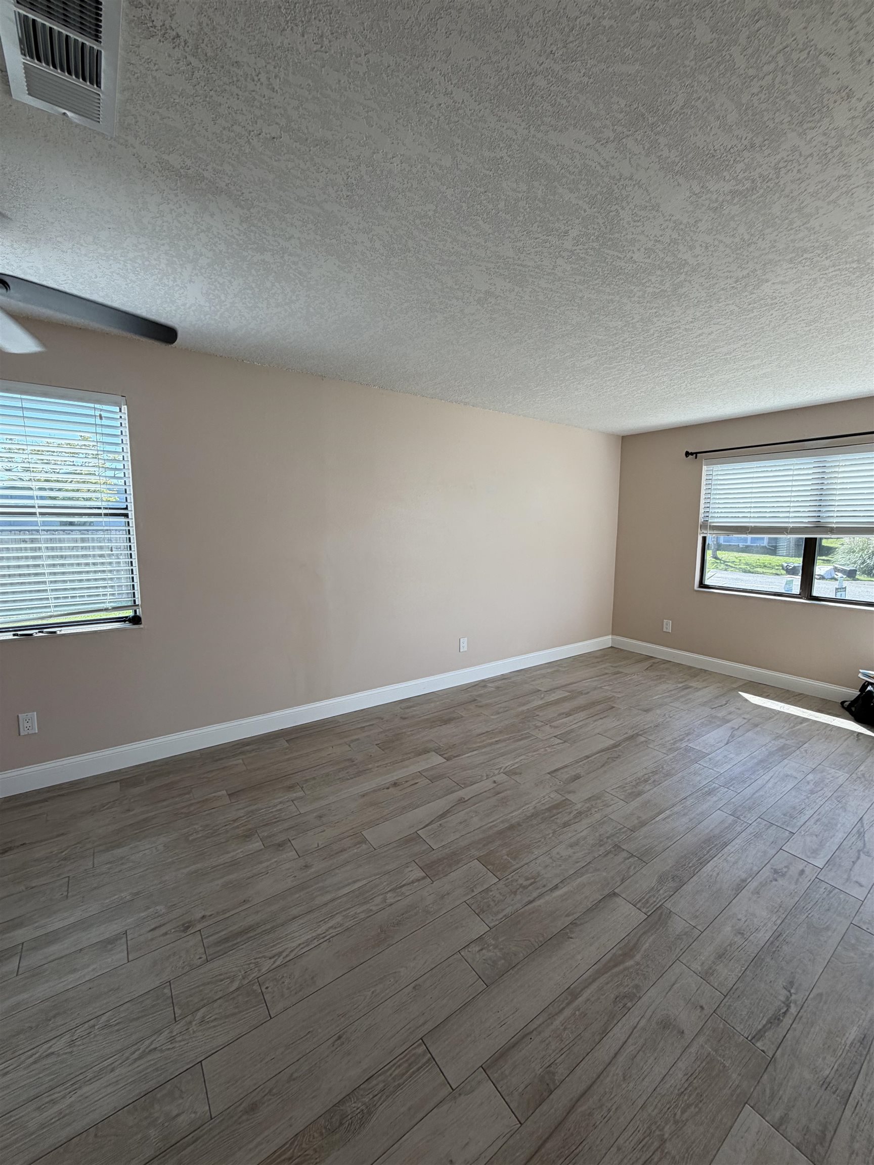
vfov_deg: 102.1
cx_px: 437
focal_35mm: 14
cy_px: 582
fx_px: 471
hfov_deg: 85.7
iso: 40
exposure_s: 1/159
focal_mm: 2.22
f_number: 2.2
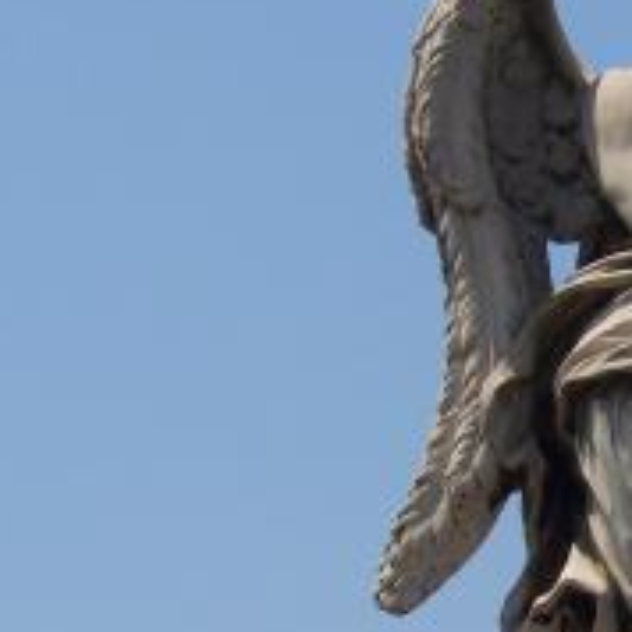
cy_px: 486
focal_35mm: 208
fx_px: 4296
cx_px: 664
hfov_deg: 8.4
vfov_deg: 8.4
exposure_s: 1/350
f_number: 8
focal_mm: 13.5
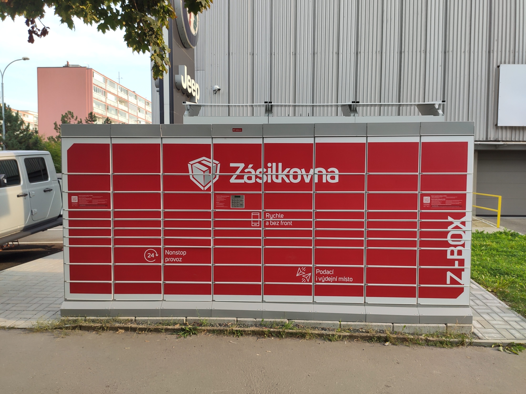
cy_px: 197
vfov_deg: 53.1
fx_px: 395
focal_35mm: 26
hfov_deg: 67.3
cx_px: 263
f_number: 1.75
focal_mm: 4.77
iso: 112
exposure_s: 1/374
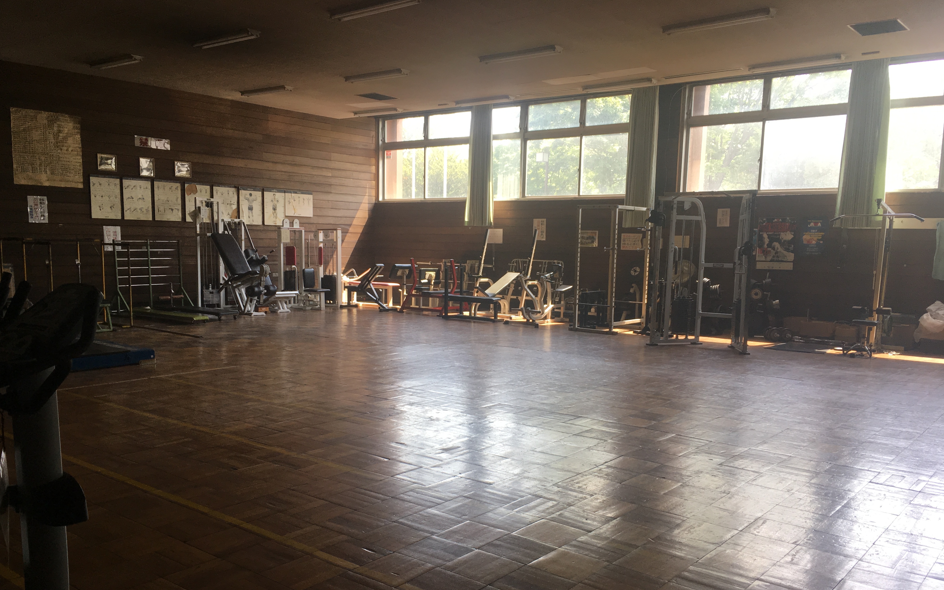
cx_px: 470
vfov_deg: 40.4
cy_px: 352
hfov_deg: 61.2
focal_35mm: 31
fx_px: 798
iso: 40
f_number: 2.2
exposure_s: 1/120
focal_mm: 4.2
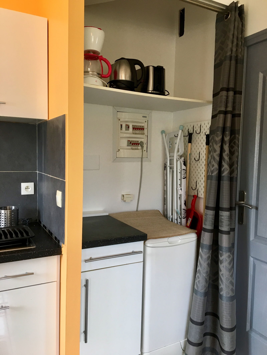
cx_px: 134
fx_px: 298
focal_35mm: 29
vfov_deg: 61.7
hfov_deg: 48.2
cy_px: 178
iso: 50
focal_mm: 4.15
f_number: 2.2
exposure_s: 1/33
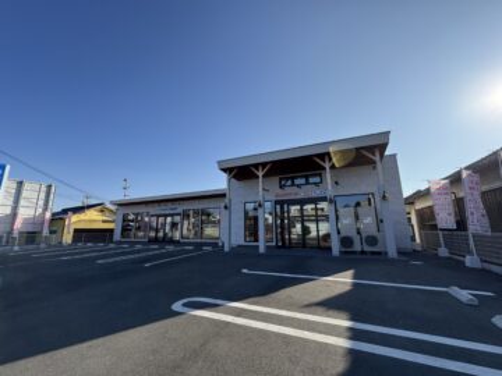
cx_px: 251
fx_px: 203
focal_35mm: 14
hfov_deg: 102.1
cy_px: 188
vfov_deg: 85.7
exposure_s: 1/1789
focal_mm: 2.22
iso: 50
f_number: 2.2
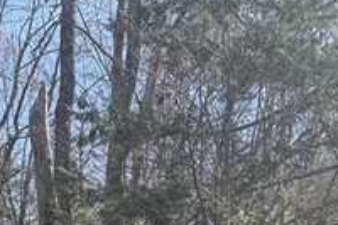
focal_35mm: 96
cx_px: 159
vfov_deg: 10.8
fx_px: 901
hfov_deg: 21.3
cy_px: 626
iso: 80
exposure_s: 1/1522
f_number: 1.78
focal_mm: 6.76
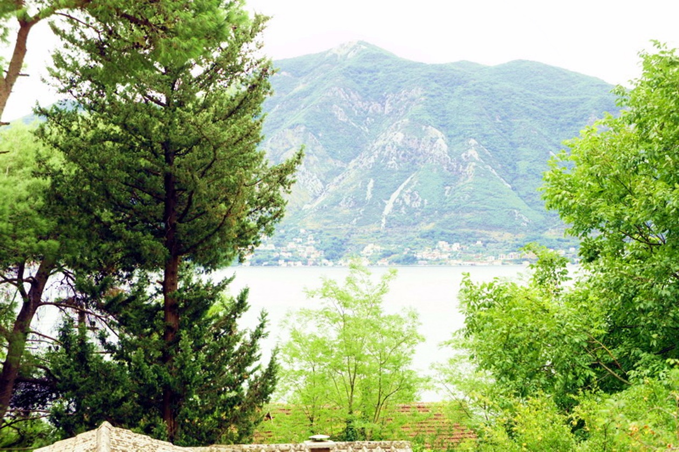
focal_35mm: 82
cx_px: 340
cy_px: 226
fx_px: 1555
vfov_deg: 16.5
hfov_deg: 24.6
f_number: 5.6
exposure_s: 1/100
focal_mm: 55
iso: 800
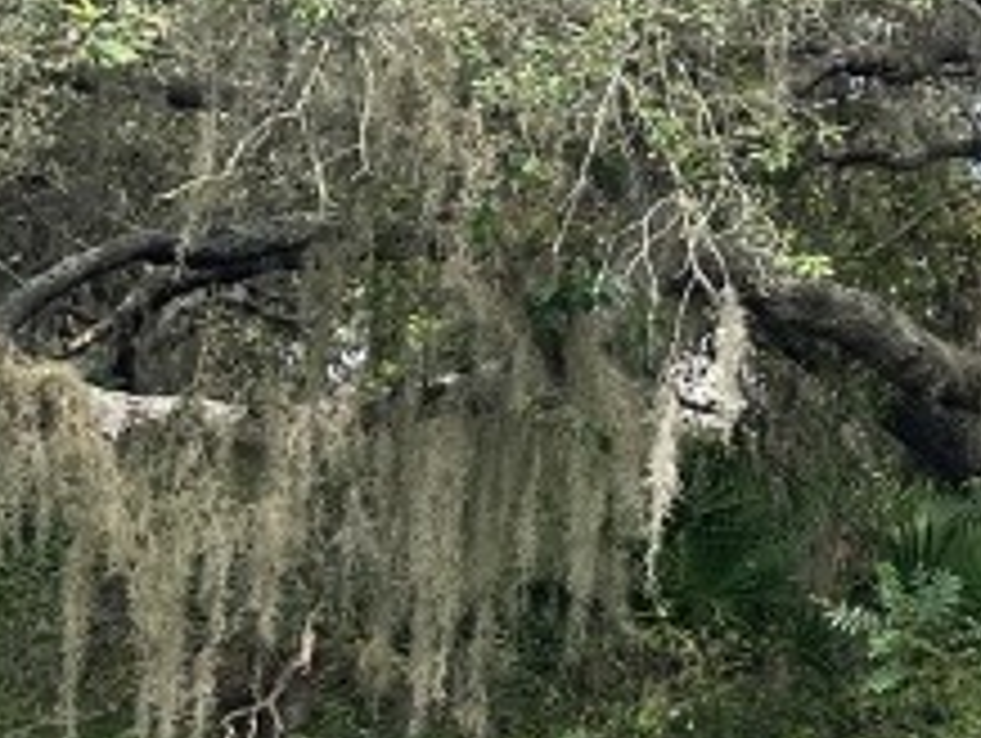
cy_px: 202
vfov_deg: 12.1
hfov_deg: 14.0
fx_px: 3461
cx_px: 1850
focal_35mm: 122
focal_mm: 5.1
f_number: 1.6
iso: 32
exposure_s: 1/1387
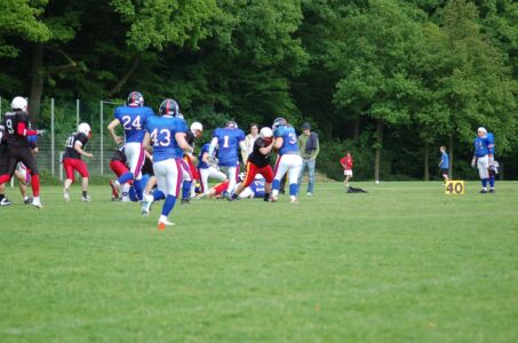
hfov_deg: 12.5
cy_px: 172
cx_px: 259
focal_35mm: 165
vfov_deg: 8.3
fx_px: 2369
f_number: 4.2
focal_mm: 110
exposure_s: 1/1000
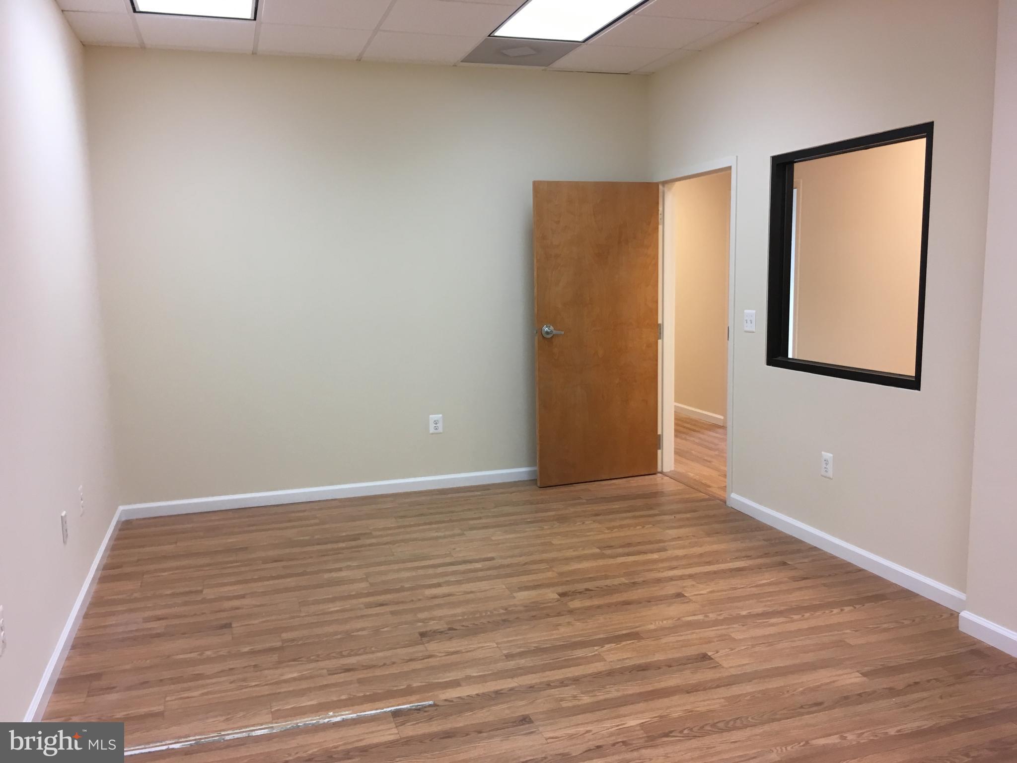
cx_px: 508
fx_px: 852
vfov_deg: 48.2
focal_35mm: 29
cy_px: 382
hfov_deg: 61.7
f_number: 2.2
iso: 100
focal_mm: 4.15
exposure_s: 1/33
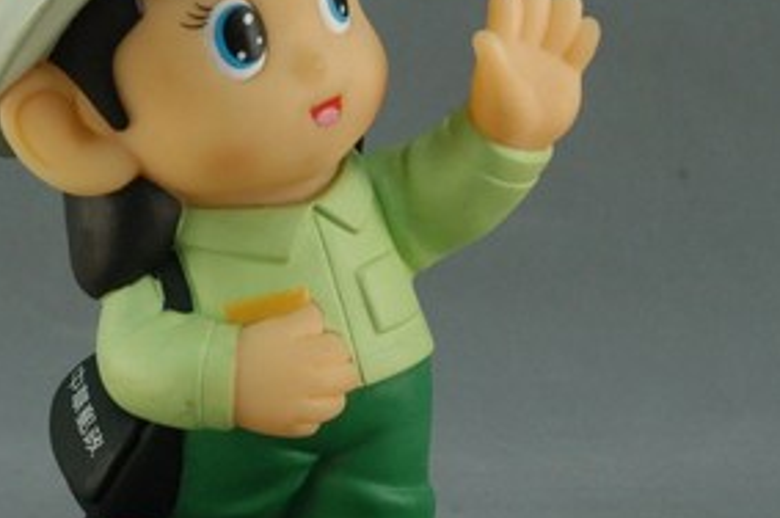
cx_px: 243
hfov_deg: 12.6
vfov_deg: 8.4
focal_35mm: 163
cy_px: 280
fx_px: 3528
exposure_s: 1/25
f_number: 8
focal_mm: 48
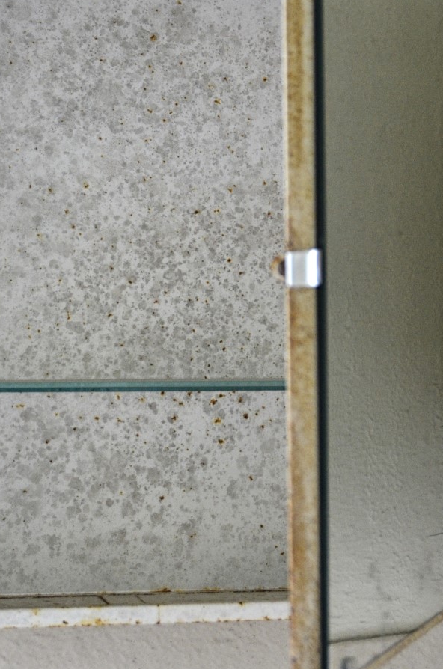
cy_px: 376
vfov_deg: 19.7
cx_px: 146
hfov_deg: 13.1
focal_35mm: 104
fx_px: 1929
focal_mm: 38
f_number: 4.2
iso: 1000
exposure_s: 1/60
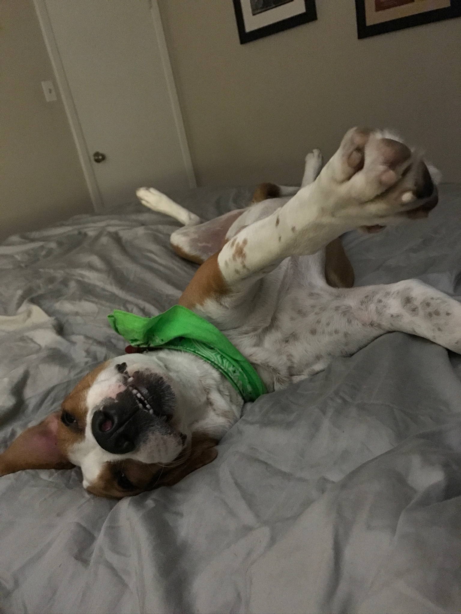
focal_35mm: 28
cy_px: 307
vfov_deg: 63.4
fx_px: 497
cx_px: 230
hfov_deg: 49.7
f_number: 1.8
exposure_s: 1/4
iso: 250
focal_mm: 3.99
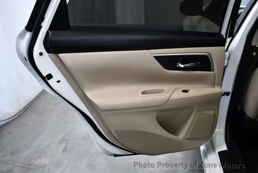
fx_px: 258
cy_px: 86
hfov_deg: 53.1
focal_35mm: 36
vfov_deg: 36.9
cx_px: 129
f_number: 3.5
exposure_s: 1/125
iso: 1400
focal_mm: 18
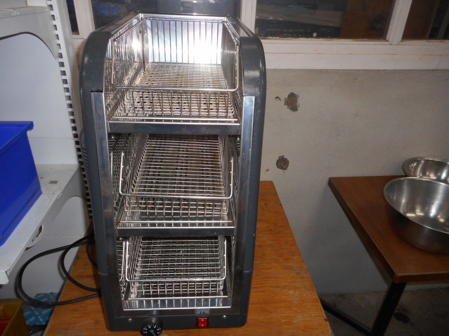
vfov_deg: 54.9
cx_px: 224
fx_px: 324
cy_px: 168
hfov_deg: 69.4
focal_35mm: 25
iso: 200
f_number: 3.7
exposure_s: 1/25
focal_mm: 4.5
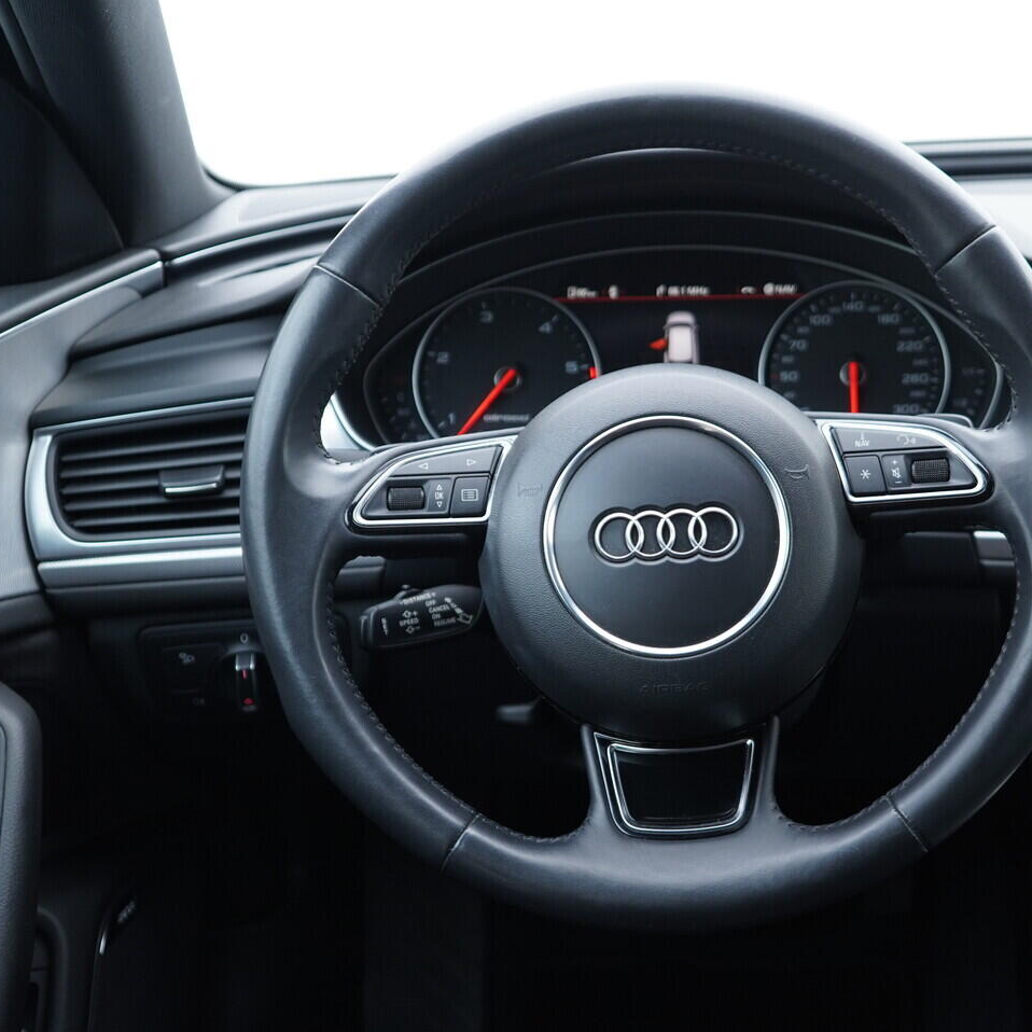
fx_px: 1552
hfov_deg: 36.6
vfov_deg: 36.8
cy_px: 516
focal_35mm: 46
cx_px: 645
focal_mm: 24
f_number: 2.8
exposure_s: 1/40
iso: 320
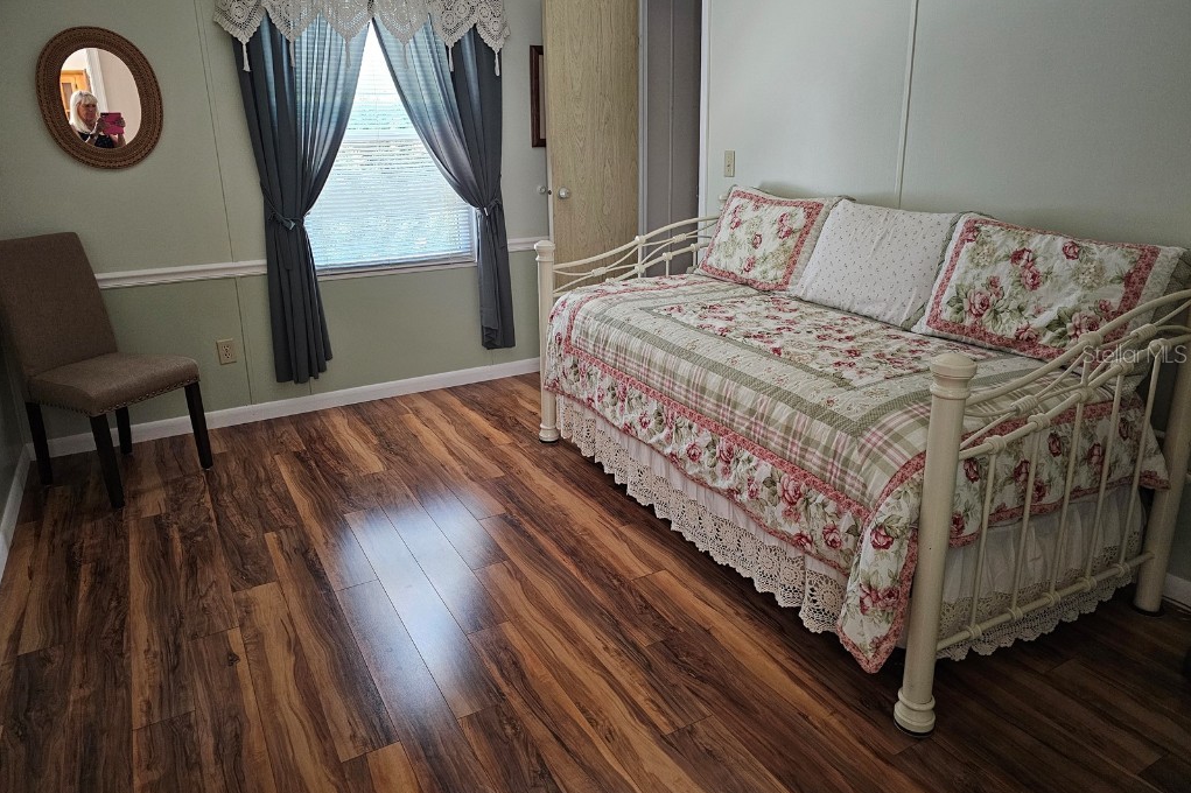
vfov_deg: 53.0
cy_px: 353
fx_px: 794
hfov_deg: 73.8
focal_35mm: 24
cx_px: 595
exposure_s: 1/40
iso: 500
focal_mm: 6.3
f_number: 1.7
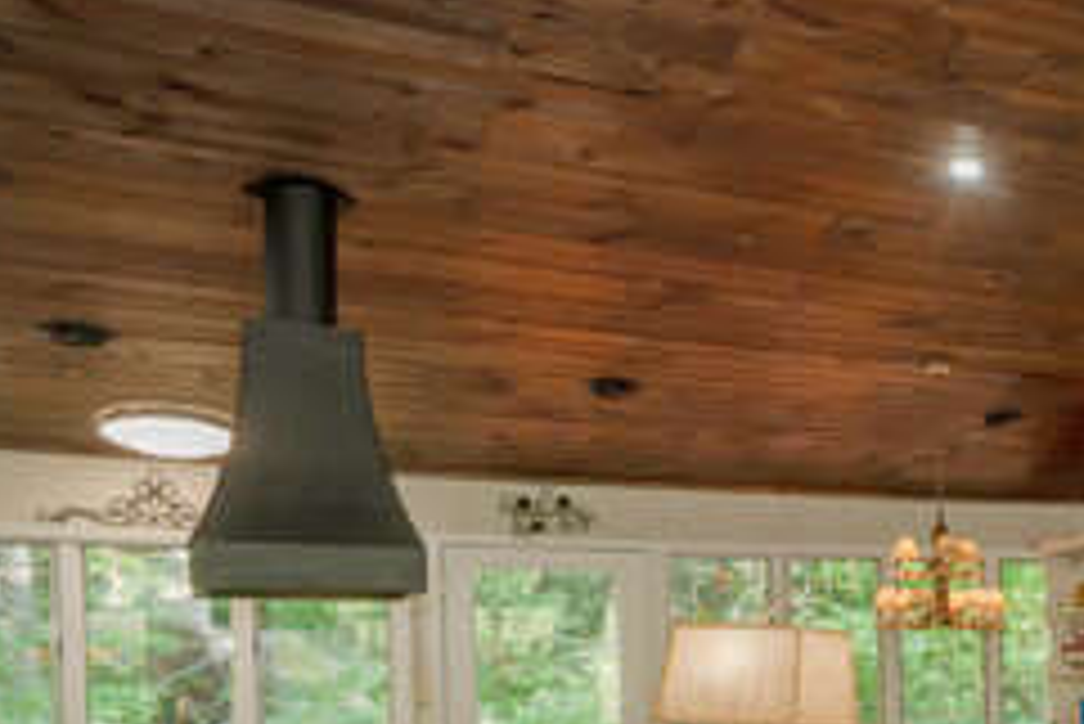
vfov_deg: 25.4
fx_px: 1537
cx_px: 1705
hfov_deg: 26.0
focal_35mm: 51
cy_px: 702
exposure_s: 1/50
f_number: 8
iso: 1000
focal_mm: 16
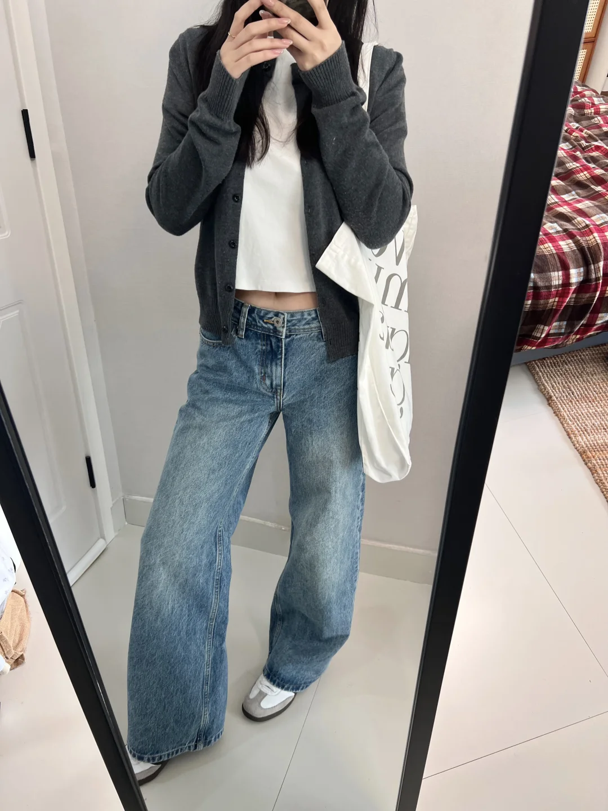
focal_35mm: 26
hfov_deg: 53.1
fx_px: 609
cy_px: 406
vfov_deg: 67.3
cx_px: 304
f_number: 1.5
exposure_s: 1/121
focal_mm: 5.7
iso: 100
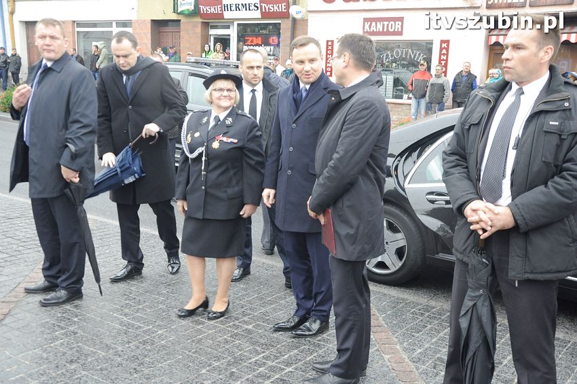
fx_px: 600
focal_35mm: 38
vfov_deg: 35.4
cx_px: 288
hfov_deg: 51.3
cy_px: 192
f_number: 5.6
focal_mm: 25
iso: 800
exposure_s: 1/125
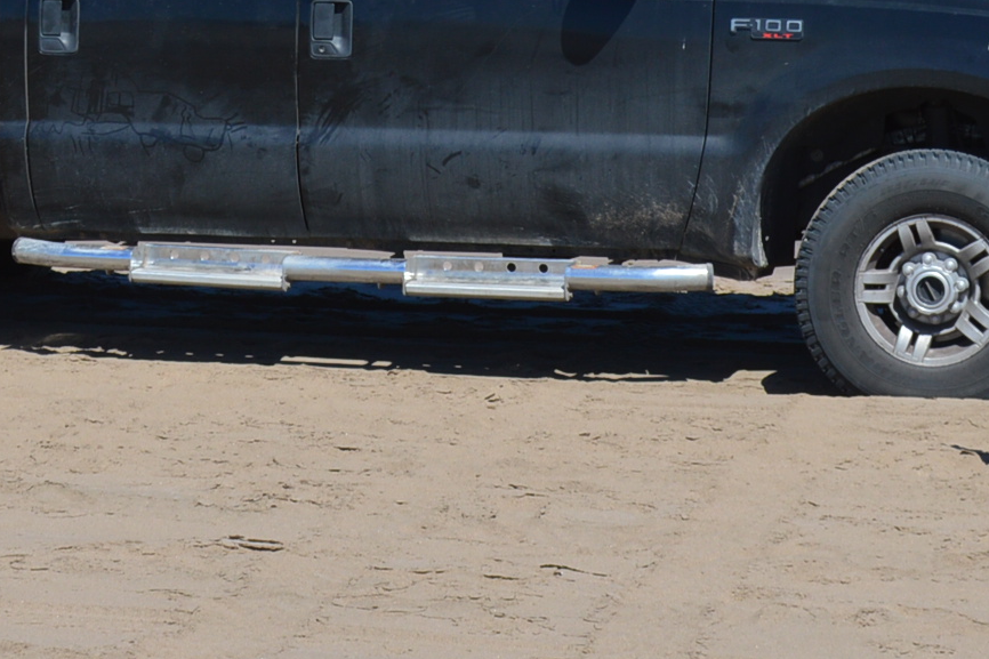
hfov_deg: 16.4
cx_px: 520
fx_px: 3433
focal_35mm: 125
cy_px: -5
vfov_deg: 10.9
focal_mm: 24
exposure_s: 1/400
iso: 100
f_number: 7.1
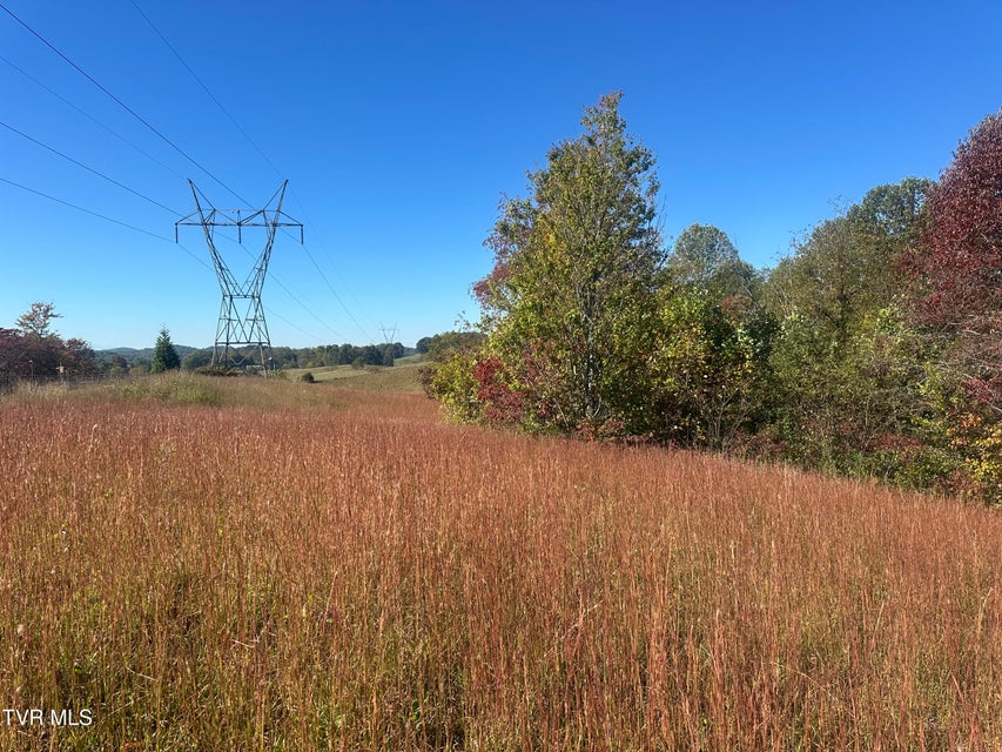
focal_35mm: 24
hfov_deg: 71.6
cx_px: 501
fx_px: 695
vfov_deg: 56.8
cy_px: 376
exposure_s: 1/3058
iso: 80
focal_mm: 6.86
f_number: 1.78
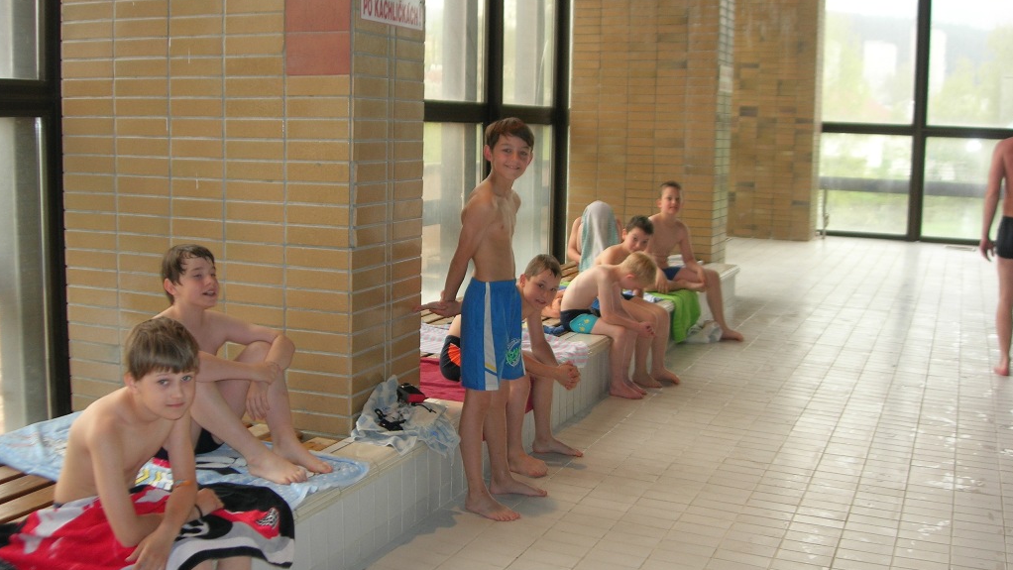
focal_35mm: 42
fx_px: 1128
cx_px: 503
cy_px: 277
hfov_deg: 48.4
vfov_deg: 28.3
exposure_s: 1/31.2
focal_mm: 7.8
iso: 64
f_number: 2.8
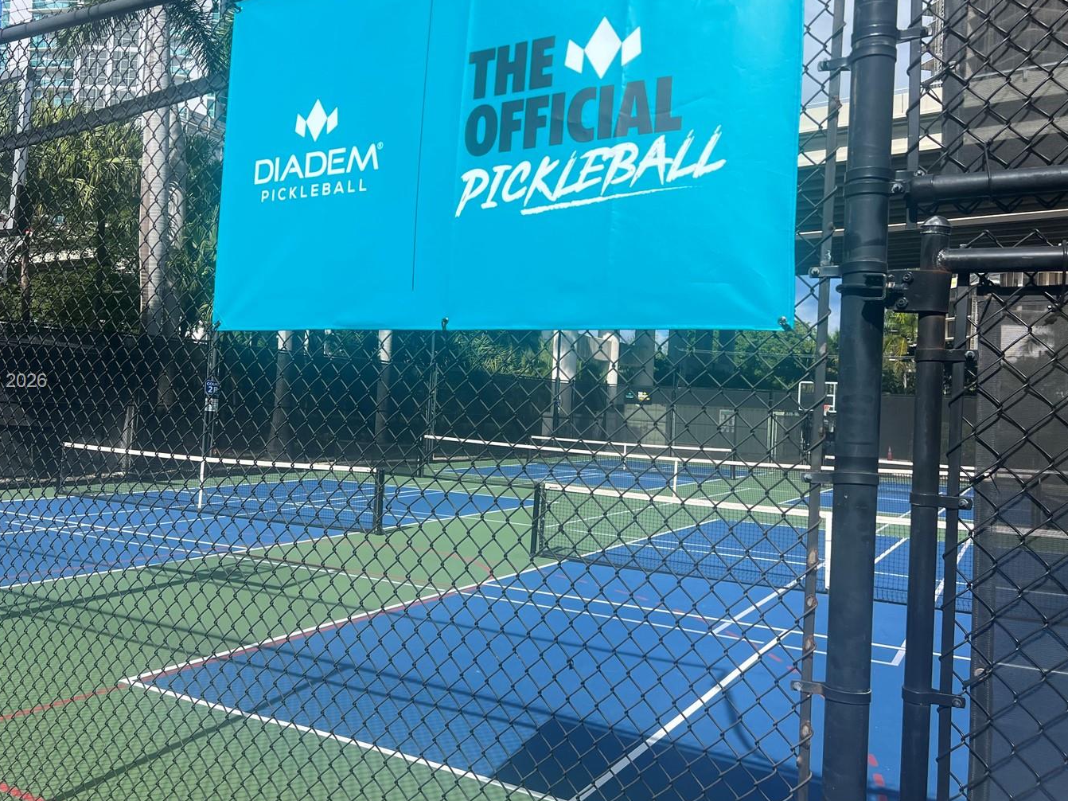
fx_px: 956
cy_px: 382
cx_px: 436
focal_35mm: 31
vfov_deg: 45.4
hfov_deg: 58.0
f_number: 1.5
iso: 50
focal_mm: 5.7
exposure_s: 1/4831
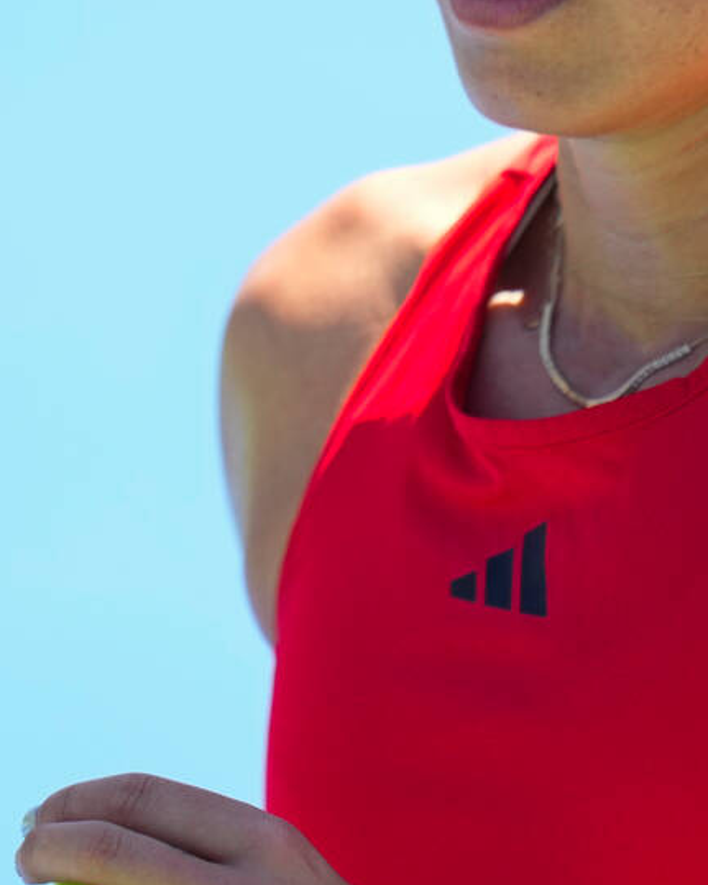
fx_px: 35029
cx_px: 366
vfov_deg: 1.4
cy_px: 207
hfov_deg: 1.2
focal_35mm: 1337
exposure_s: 1/3200
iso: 800
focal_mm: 400
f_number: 2.8
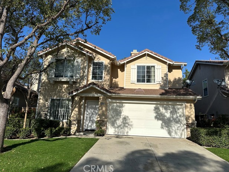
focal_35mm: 25
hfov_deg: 69.3
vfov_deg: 54.9
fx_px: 165
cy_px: 84
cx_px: 119
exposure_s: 1/6623
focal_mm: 6.86
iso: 80
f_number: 1.78
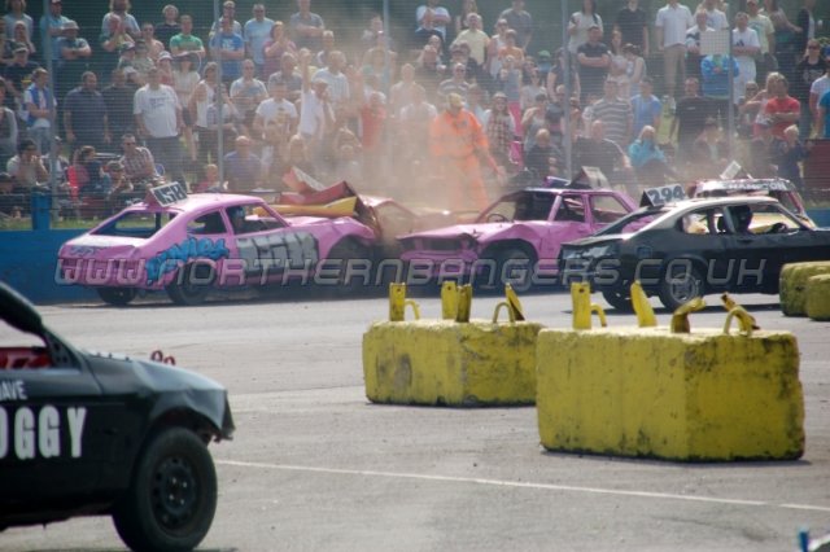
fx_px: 6913
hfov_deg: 6.9
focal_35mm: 300
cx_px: 415
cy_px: 276
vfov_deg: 4.6
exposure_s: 1/1000
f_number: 6.3
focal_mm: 200
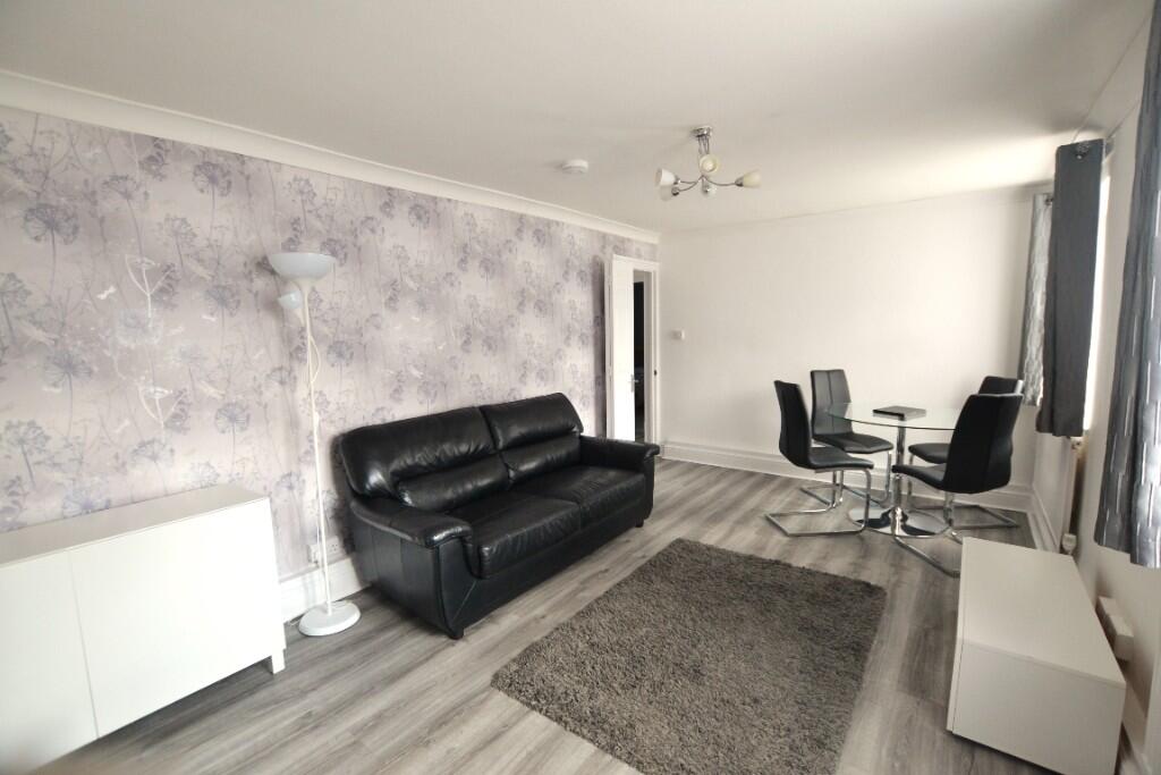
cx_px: 580
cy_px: 388
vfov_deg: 77.3
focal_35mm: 15
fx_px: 484
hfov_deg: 100.4
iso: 640
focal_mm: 10
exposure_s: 1/60
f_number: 3.5
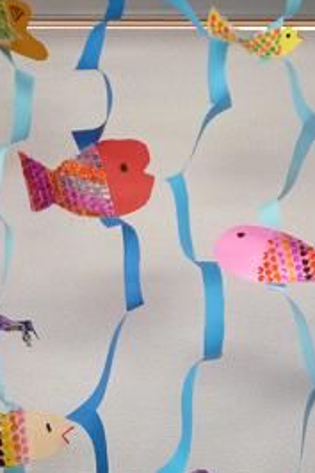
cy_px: 212
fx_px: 657
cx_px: 191
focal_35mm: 50
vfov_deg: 39.6
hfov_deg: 26.9
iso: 400
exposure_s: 1/20
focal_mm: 4.4
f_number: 2.8
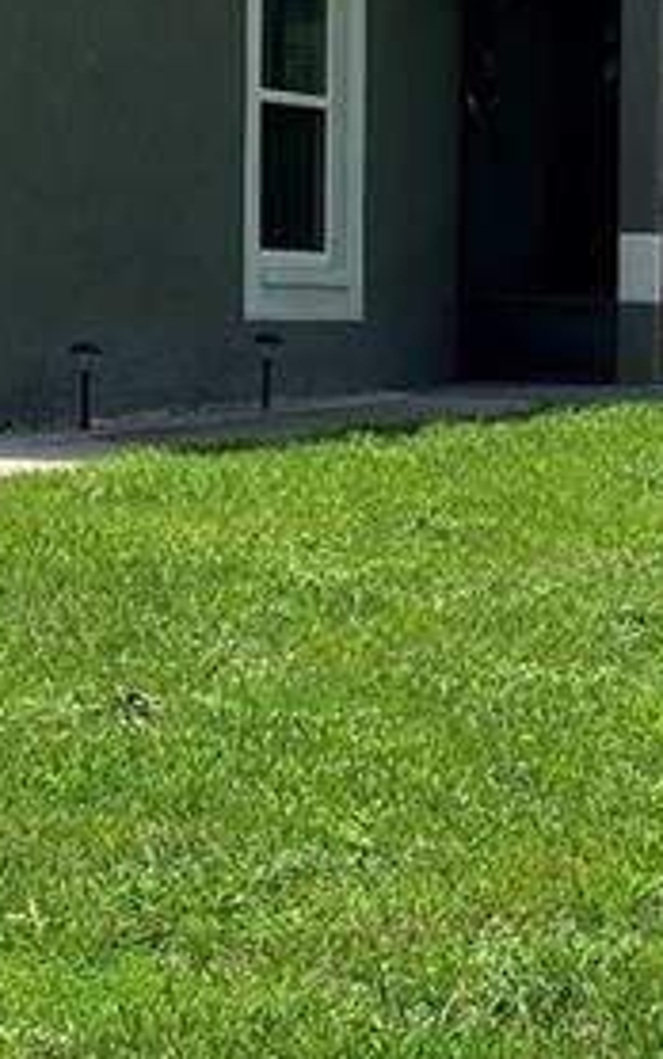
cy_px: 194
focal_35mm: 128
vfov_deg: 16.2
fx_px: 3697
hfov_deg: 10.1
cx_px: -72
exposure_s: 1/2433
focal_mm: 3.99
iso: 32
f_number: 1.8
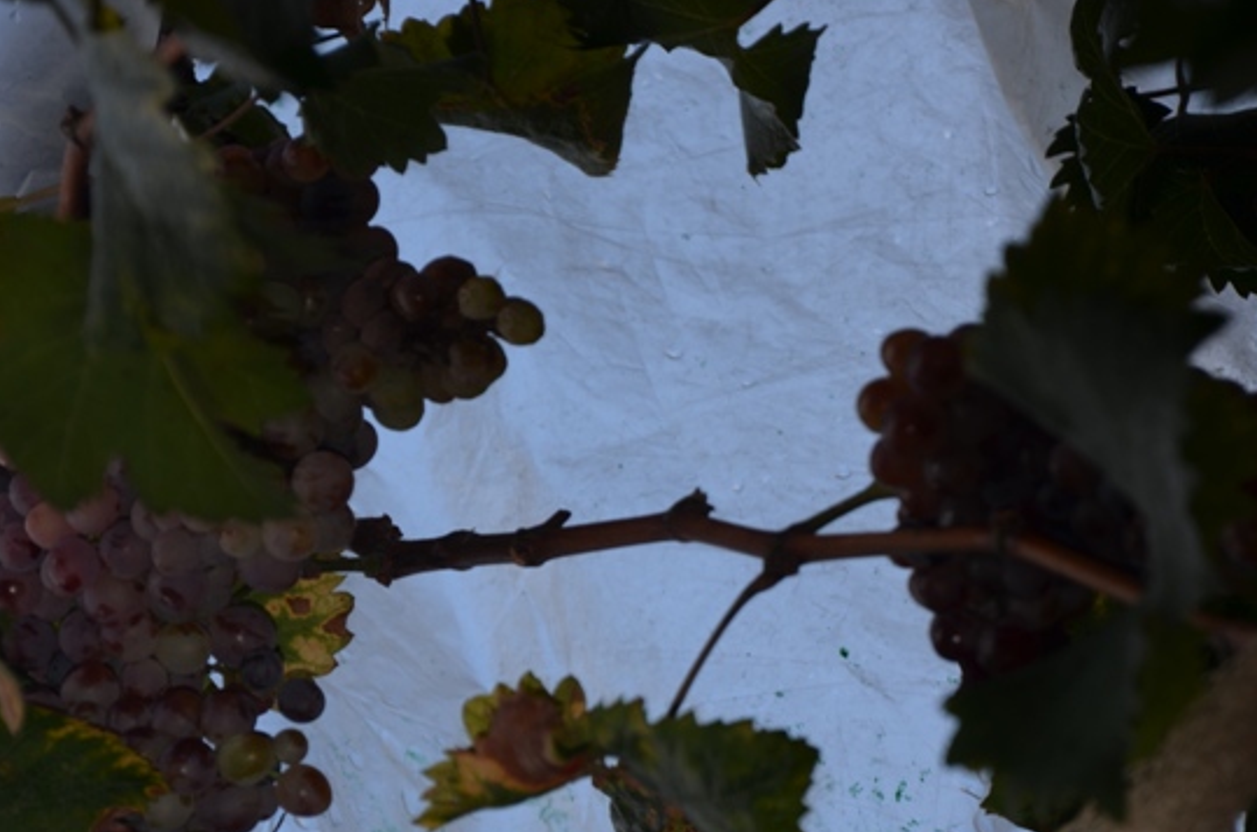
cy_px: 569
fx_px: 8145
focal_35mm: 234
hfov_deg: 8.8
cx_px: 550
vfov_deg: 5.8
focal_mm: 105
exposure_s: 1/125
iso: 100
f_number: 5.6
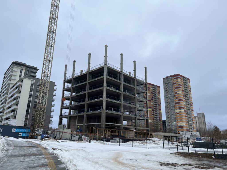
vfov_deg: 53.1
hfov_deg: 67.3
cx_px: 114
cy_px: 85
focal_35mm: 26
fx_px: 170
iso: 50
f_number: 1.5
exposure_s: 1/982
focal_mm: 5.7
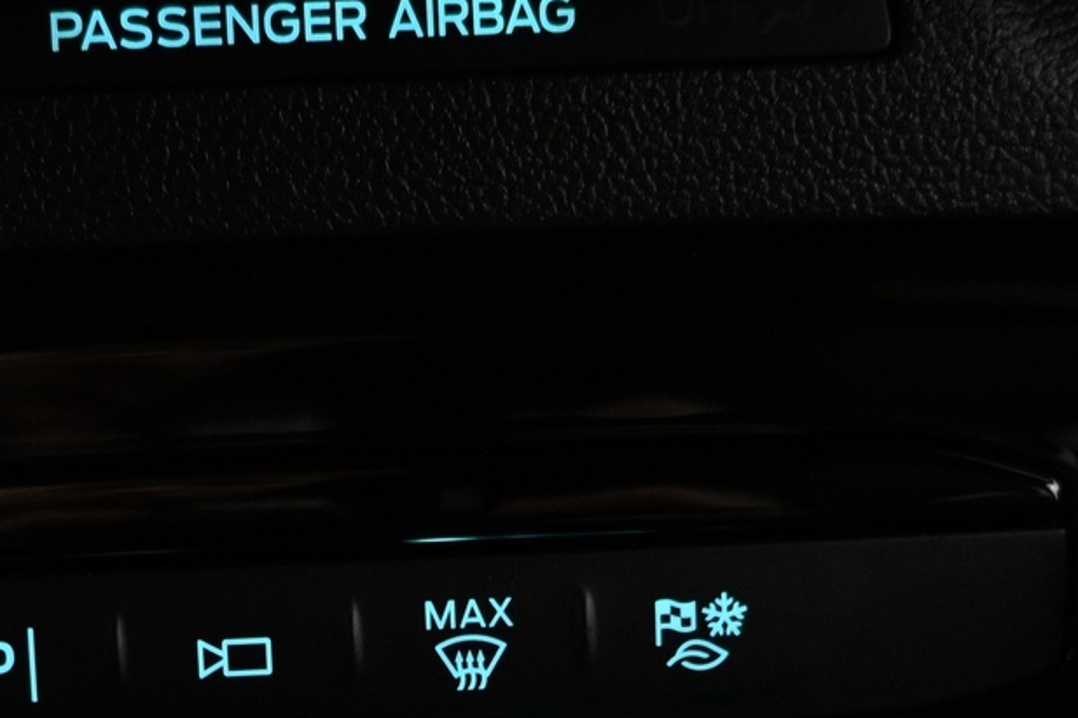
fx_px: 1886
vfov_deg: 20.6
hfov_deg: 31.6
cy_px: 774
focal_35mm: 63
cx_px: 344
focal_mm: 16
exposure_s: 1/30
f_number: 3.5
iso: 1600
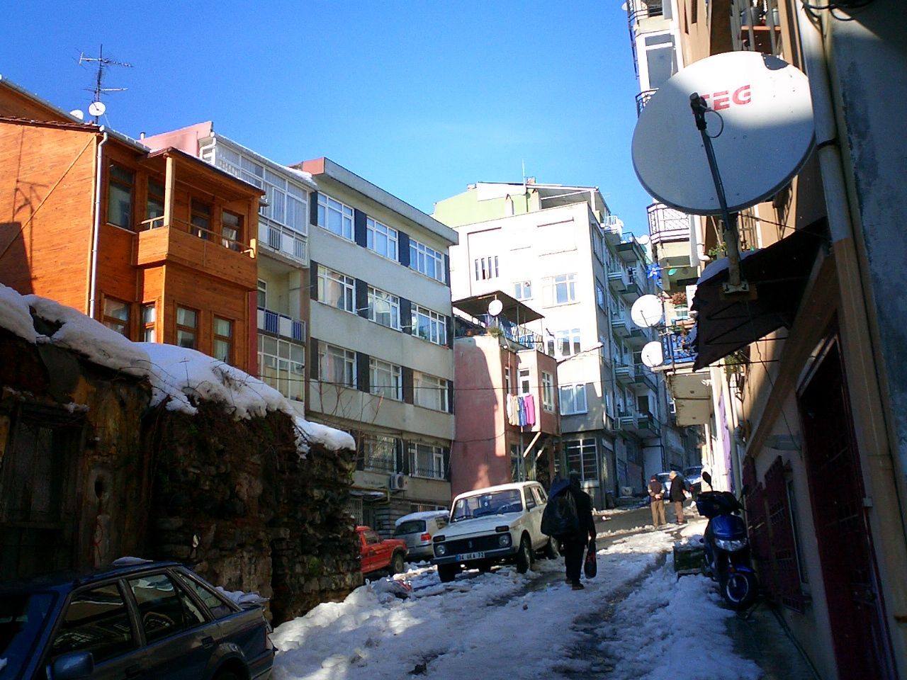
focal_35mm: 37
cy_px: 340
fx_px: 969
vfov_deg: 38.7
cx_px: 454
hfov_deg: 50.1
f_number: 3.5
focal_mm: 5.6
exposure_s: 1/640
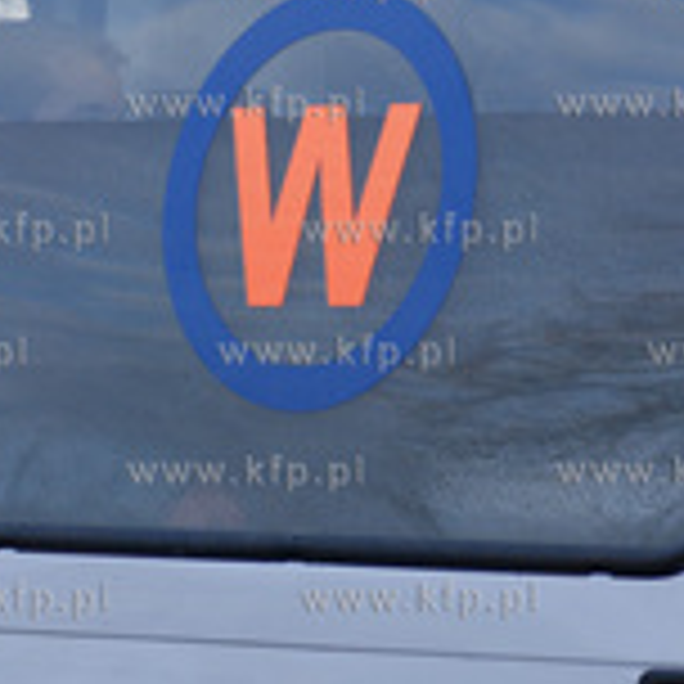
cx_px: 148
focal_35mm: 353
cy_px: 292
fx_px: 7894
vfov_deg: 5.0
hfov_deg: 5.0
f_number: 3.5
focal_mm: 105
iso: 400
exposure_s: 1/500
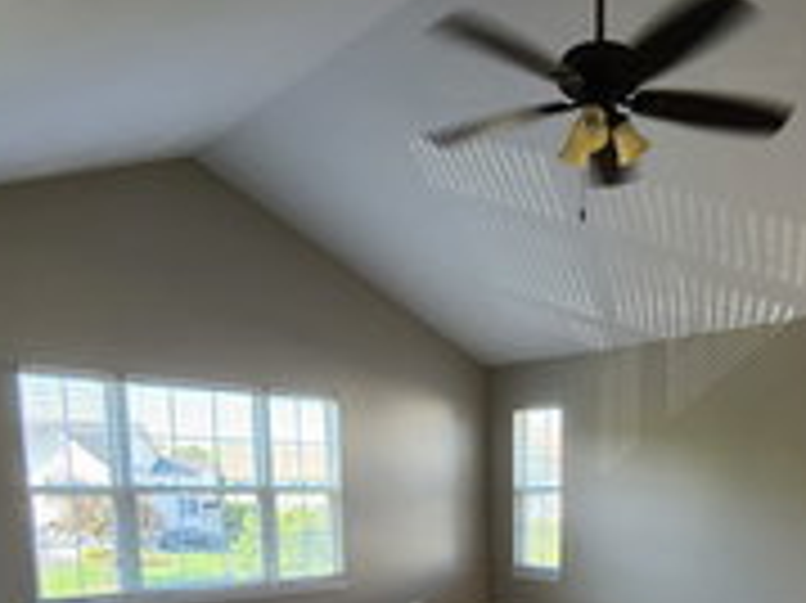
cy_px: 590
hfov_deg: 57.1
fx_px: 721
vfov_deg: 40.3
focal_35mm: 31
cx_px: 538
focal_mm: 2.2
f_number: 2.2
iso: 64
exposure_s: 1/60
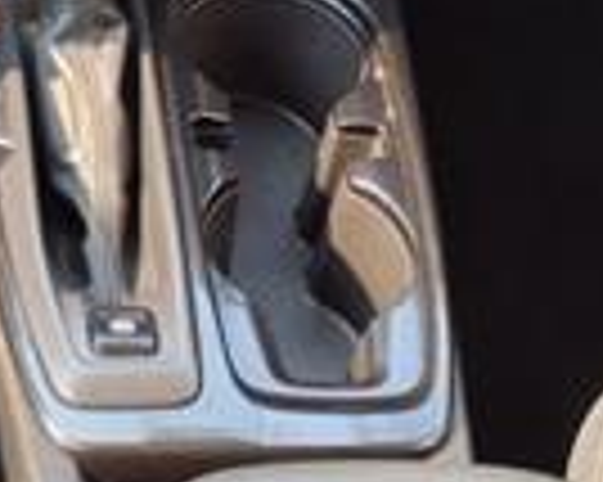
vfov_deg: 11.7
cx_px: -158
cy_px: -234
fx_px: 2247
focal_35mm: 126
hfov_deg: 14.7
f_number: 1.9
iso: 50
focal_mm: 3.58
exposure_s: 1/100
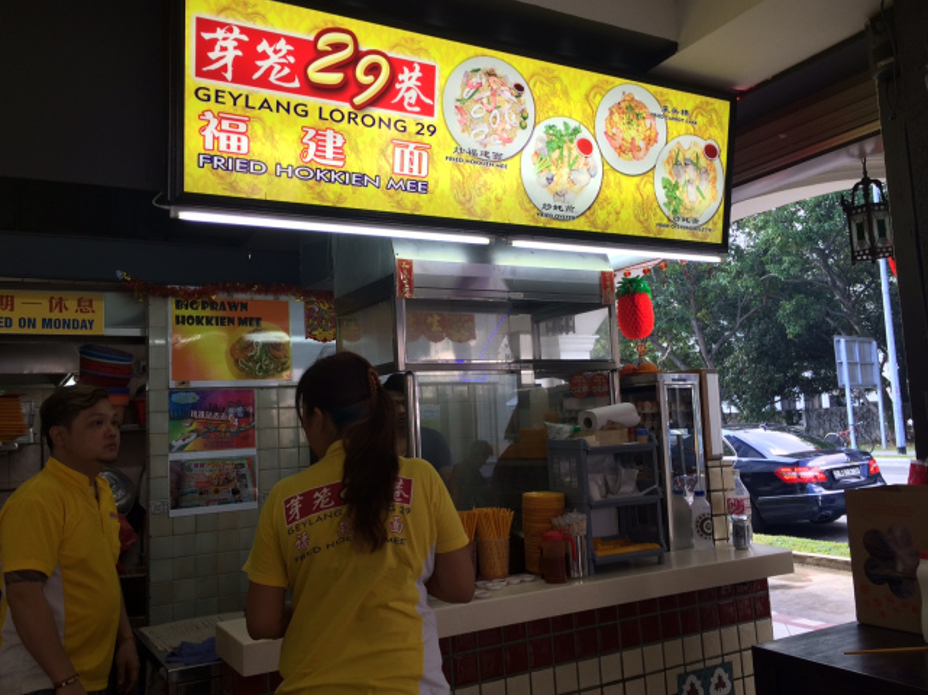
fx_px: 804
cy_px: 350
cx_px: 458
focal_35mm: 30
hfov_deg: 60.0
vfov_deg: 46.8
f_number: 2.2
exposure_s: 1/100
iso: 32
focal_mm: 4.15
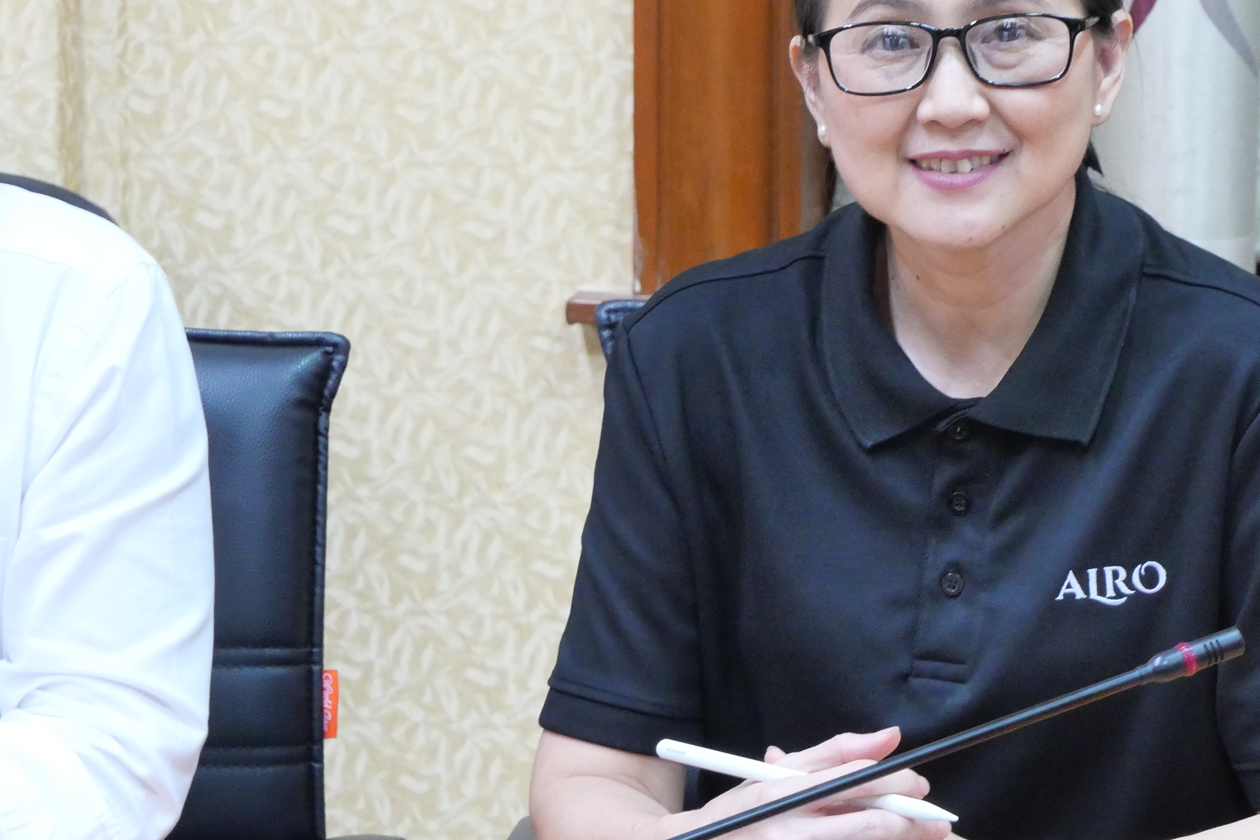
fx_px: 5705
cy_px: 291
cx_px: 933
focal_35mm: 163
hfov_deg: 12.6
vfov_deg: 8.4
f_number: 7.1
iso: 3200
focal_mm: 50
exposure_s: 1/13
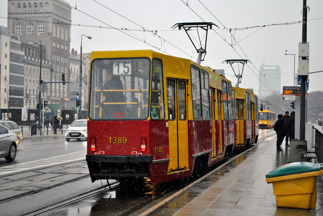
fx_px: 620
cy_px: 108
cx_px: 162
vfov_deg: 19.8
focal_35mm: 69
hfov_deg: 29.2
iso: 800
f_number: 5.3
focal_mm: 46
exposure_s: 1/200
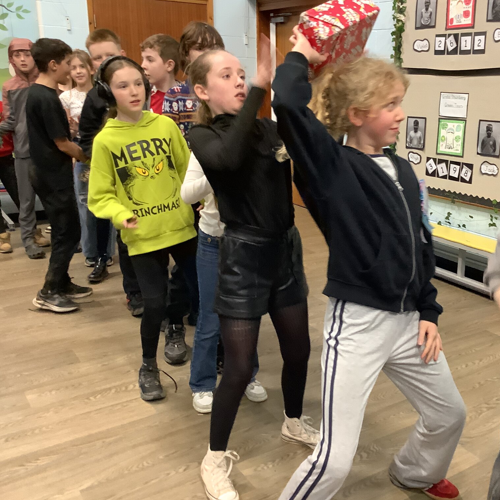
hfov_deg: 44.3
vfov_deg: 44.9
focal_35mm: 37
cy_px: 250
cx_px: 332
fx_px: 605
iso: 200
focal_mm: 3.3
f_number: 2.4
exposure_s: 1/50
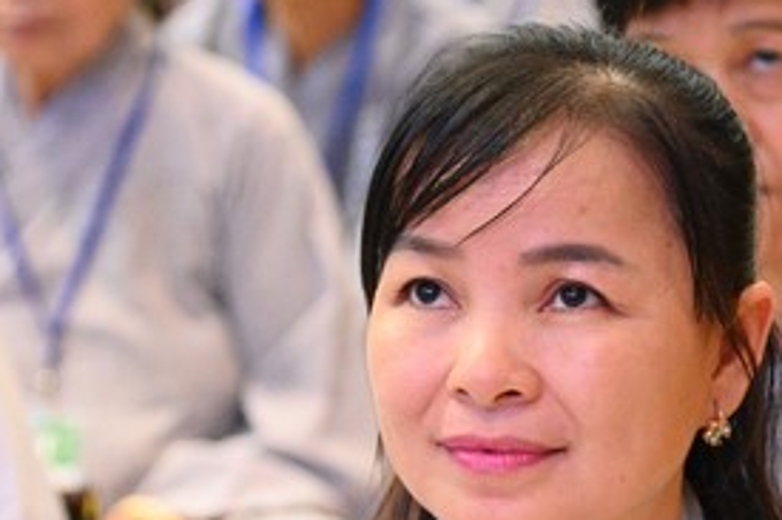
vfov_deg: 6.8
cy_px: 588
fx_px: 4363
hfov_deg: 10.2
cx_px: 404
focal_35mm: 201
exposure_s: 1/160
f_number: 4
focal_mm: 85
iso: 12800
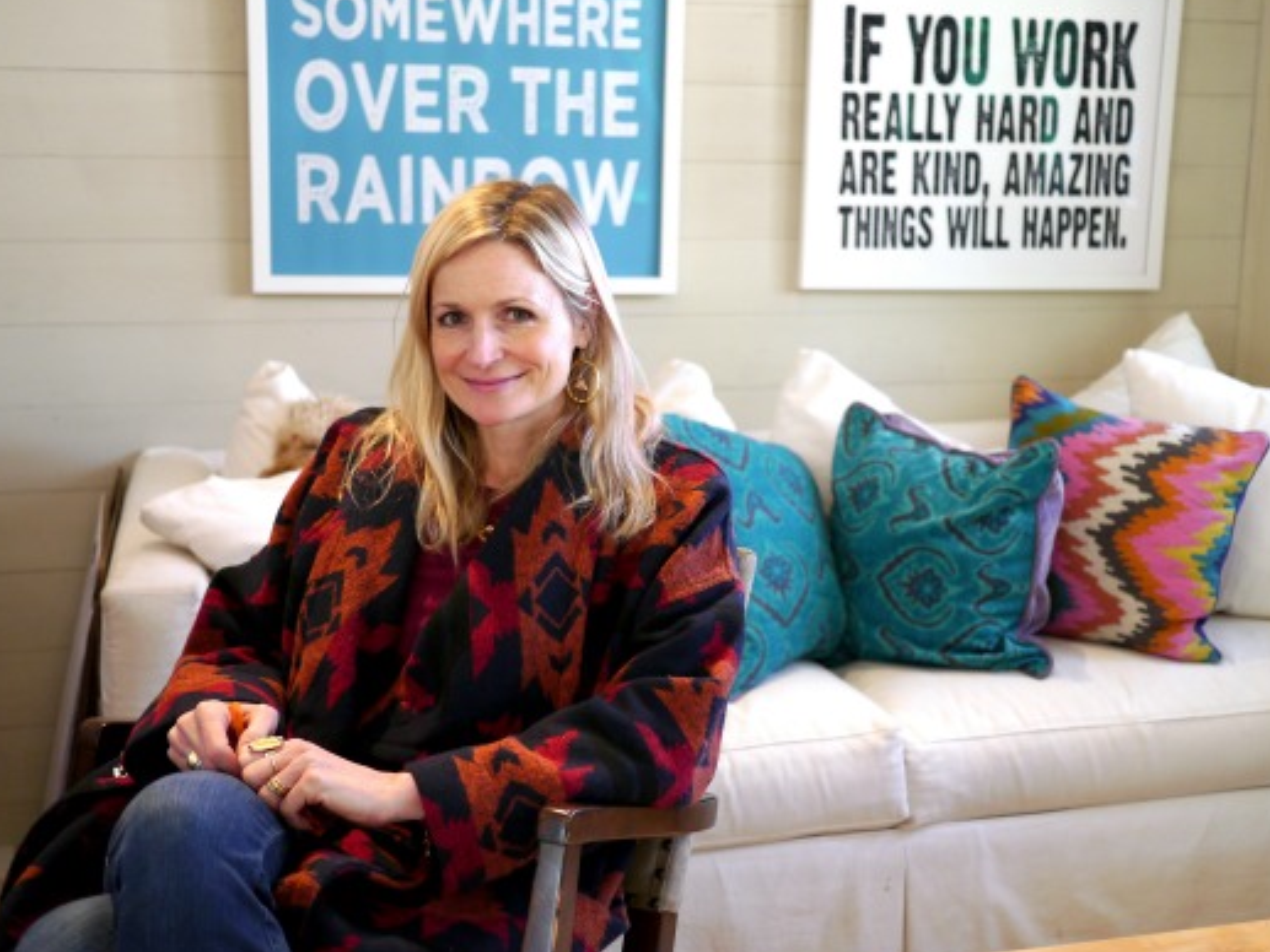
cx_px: 690
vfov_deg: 30.3
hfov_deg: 39.6
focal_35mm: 48
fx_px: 1761
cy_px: 498
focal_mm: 20
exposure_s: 1/60
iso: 320
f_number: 1.7
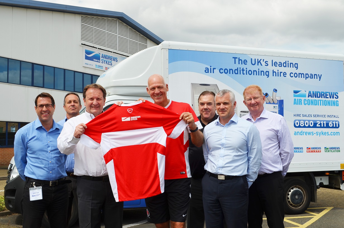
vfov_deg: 30.7
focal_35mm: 44
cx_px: 172
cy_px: 114
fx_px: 415
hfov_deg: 45.0
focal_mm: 29
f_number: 9
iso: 100
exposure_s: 1/320
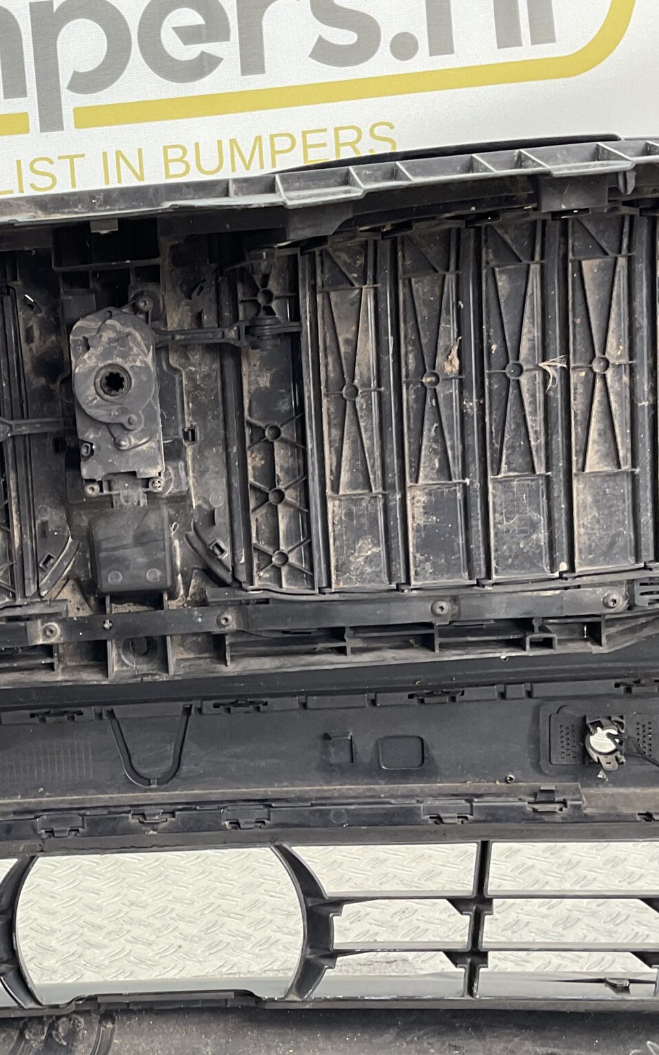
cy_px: 627
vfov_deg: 39.4
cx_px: 67
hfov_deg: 24.6
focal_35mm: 51
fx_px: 1466
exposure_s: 1/60
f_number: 1.8
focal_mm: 3
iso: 40
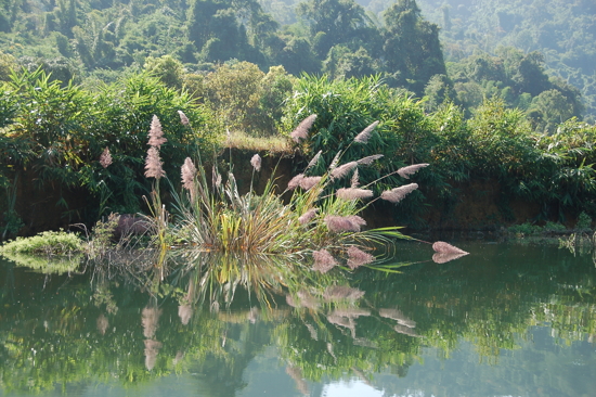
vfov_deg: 20.6
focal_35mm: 66
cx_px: 298
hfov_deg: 30.5
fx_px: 1092
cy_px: 198
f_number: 5.6
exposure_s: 1/250
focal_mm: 44
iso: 200
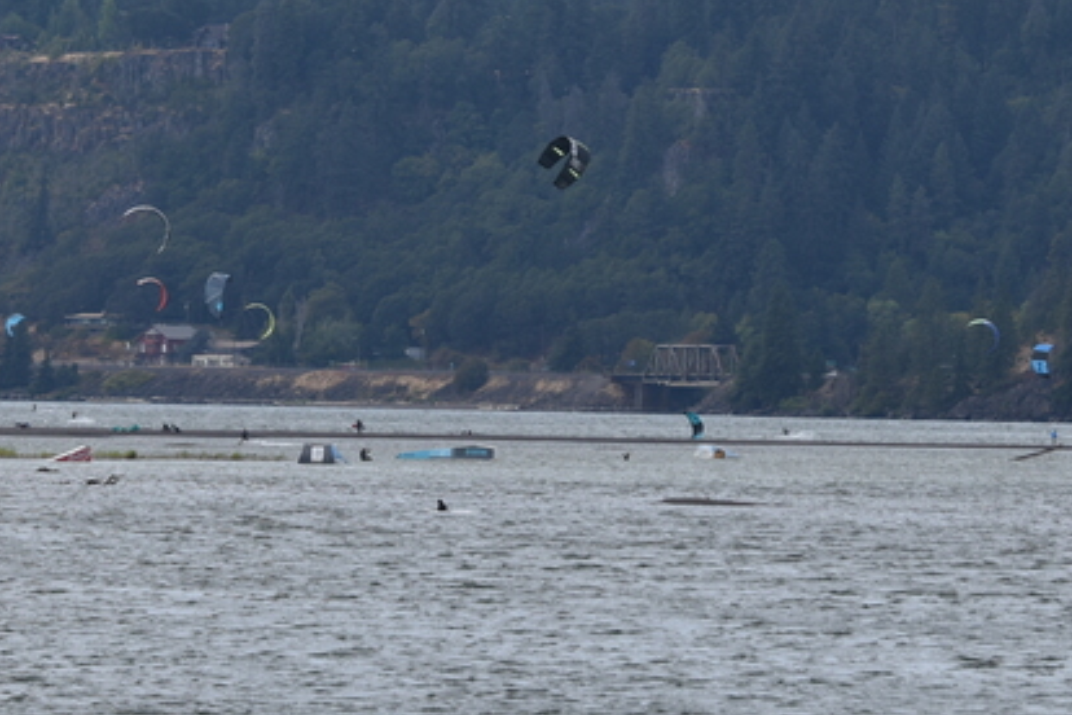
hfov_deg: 6.7
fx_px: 9201
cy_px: -18
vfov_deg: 4.4
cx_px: 792
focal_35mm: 309
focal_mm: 100
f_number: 9
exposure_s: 1/320
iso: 100
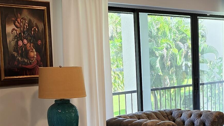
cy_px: 129
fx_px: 517
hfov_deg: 23.9
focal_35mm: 87
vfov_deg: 13.7
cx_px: 193
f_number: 1.8
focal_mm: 5.54
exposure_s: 1/120
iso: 125
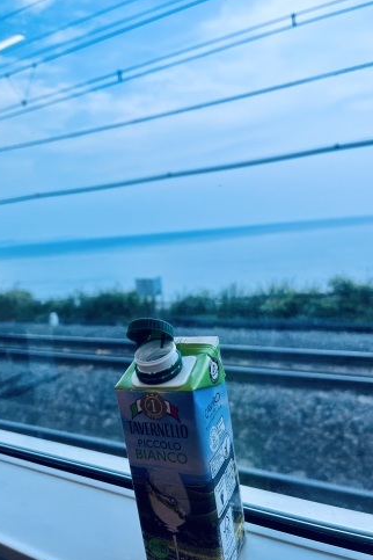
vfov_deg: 65.5
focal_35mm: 28
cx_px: 182
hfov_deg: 46.4
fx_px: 435
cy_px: 282
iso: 50
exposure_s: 1/376
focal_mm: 5.1
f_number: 1.6
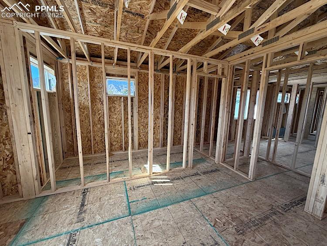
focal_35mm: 14
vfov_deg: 85.7
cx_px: 164
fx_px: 132
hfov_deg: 102.0
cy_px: 123
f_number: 2.2
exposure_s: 1/99
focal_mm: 2.22
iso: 64
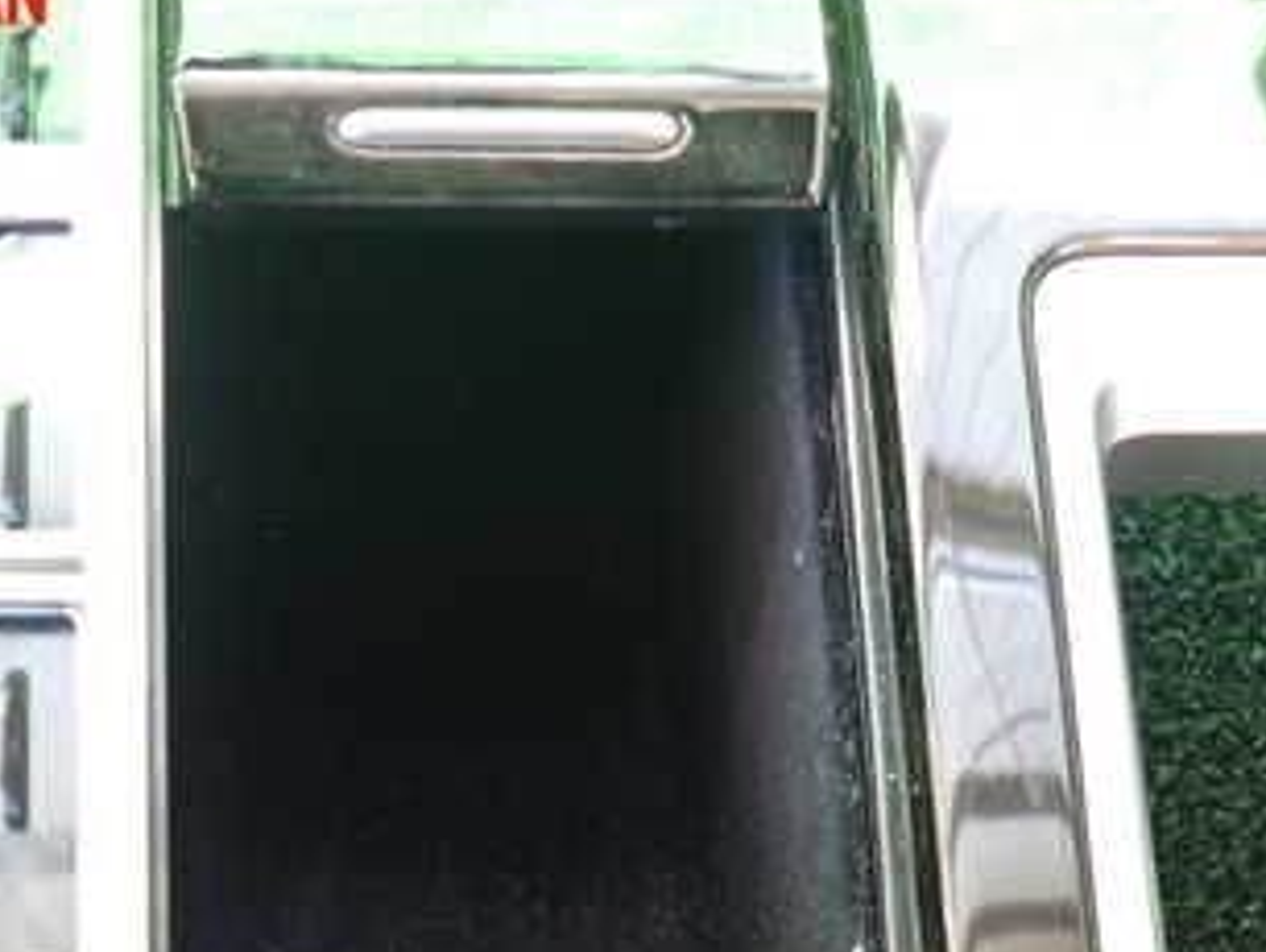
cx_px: 538
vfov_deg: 28.4
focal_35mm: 49
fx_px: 1793
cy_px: 877
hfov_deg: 38.8
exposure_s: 1/30
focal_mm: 4.5
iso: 320
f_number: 2
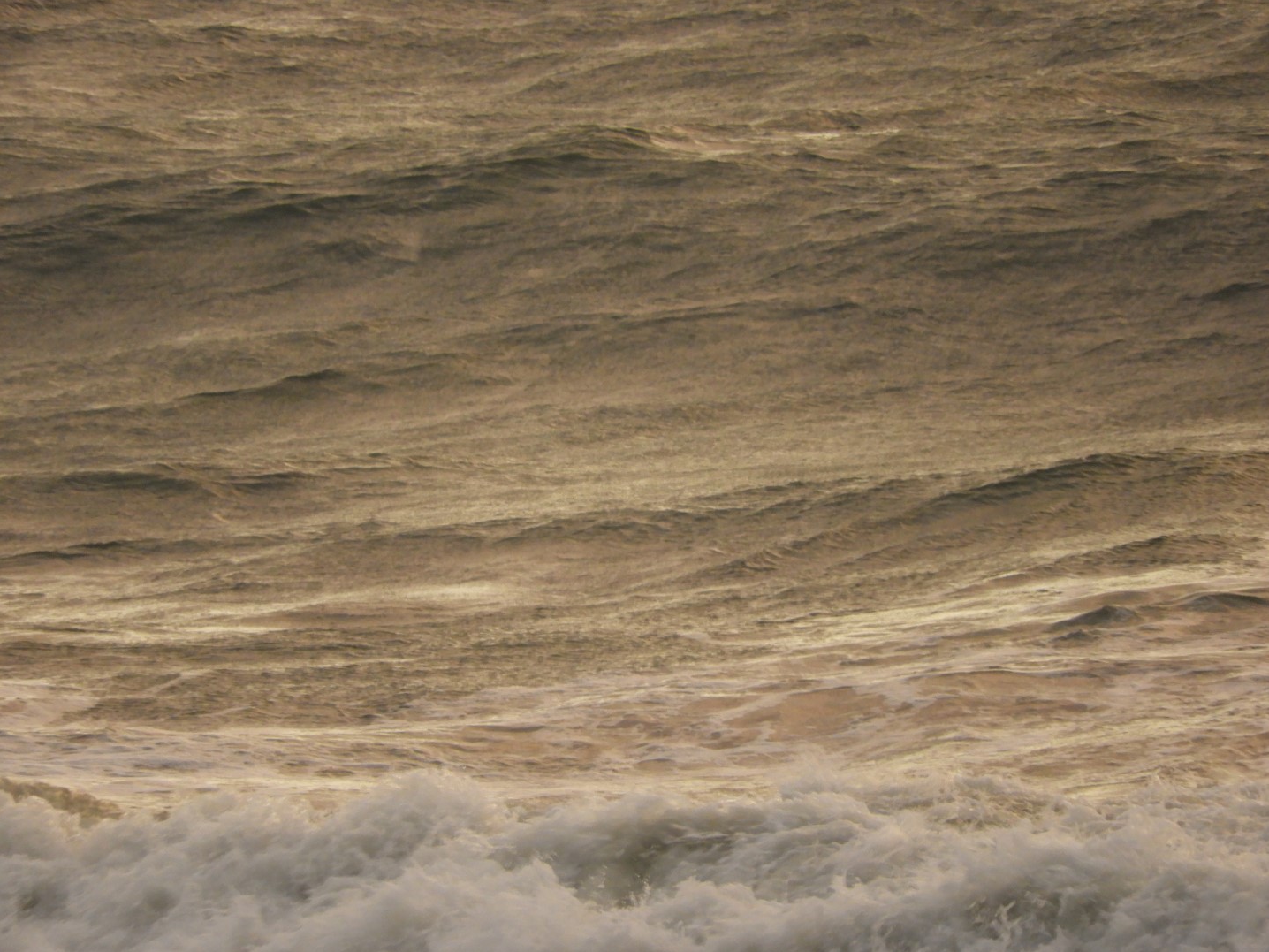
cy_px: 476
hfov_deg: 1.6
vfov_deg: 1.2
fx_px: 44101
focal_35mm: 1203
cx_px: 635
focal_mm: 215
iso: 400
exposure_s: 1/80
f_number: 6
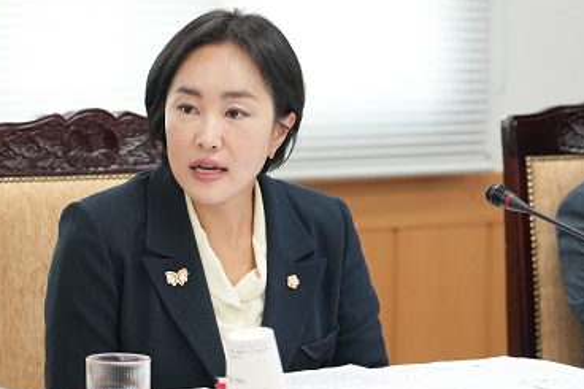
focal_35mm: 252
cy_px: 179
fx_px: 4086
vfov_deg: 5.4
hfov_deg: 8.2
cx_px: 162
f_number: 4.5
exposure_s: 1/320
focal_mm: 145
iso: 2500
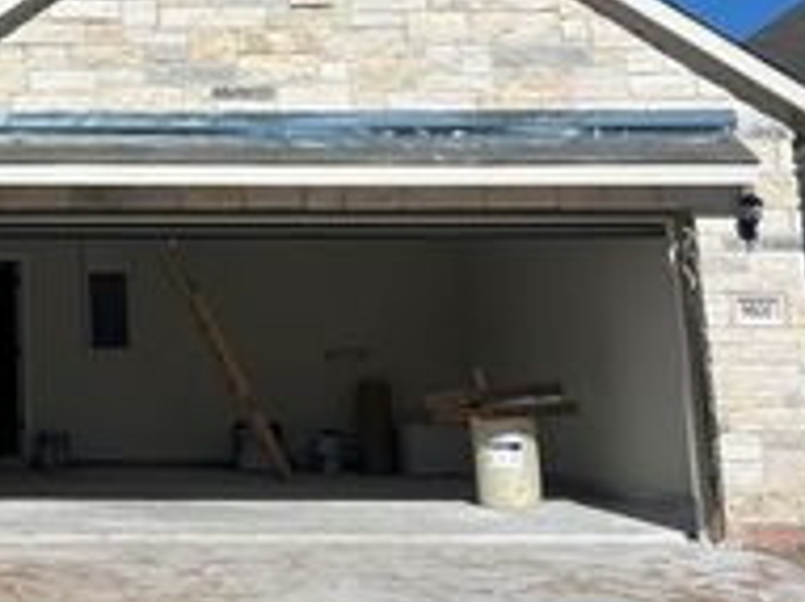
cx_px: -105
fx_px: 1580
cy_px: 40
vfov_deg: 21.0
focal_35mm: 68
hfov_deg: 26.1
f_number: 1.5
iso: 50
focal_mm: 5.7
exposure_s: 1/12658
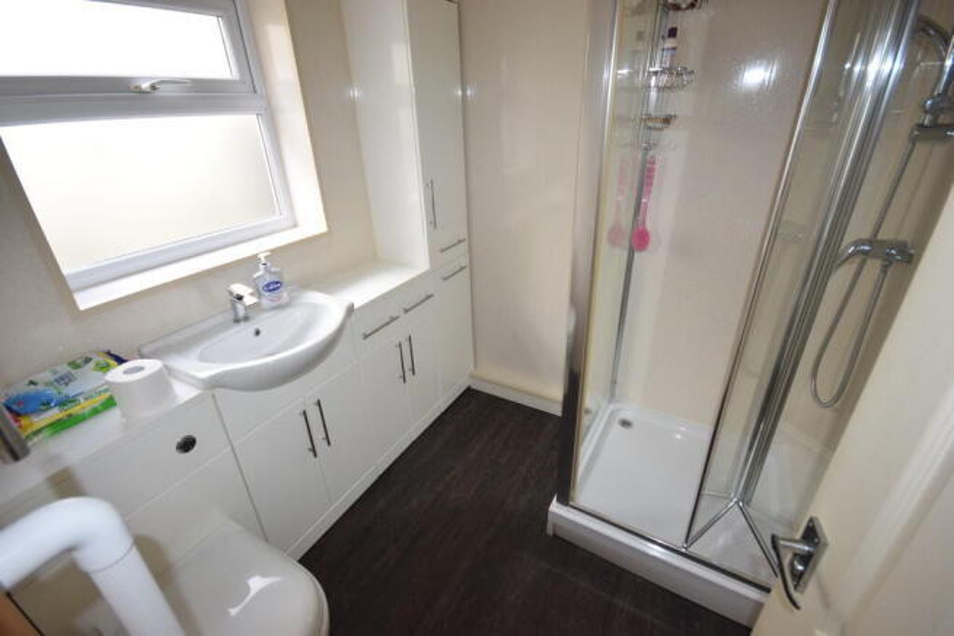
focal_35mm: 15
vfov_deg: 77.4
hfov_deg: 100.4
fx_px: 398
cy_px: 318
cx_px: 477
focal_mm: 10
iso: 800
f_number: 5.6
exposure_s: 1/125
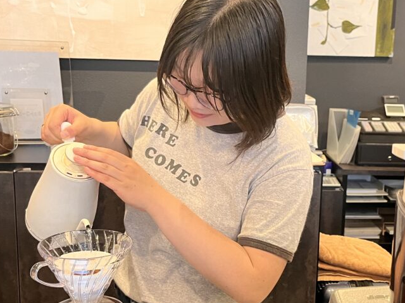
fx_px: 608
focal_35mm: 52
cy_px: 169
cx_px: 287
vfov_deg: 28.0
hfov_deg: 36.2
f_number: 1.6
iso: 250
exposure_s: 1/50
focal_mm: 5.1
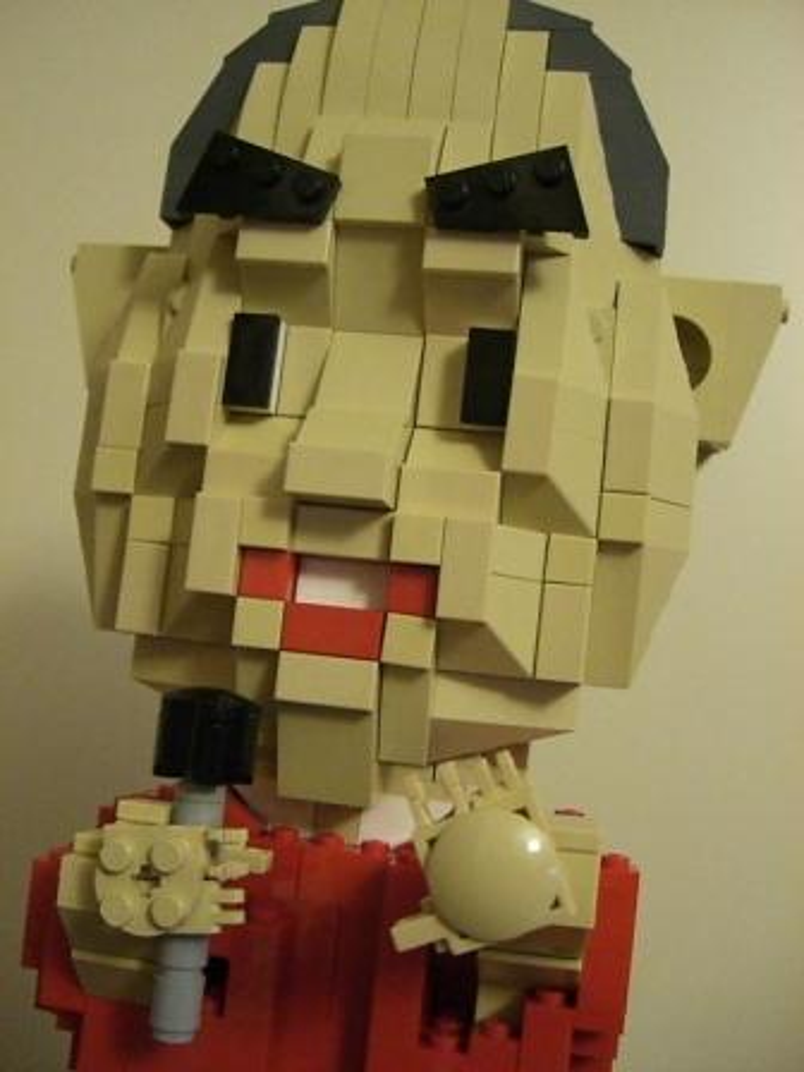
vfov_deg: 49.0
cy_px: 536
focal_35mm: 38
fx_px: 1177
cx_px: 402
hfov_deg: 37.7
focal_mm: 6.2
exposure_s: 1/25
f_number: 2.7
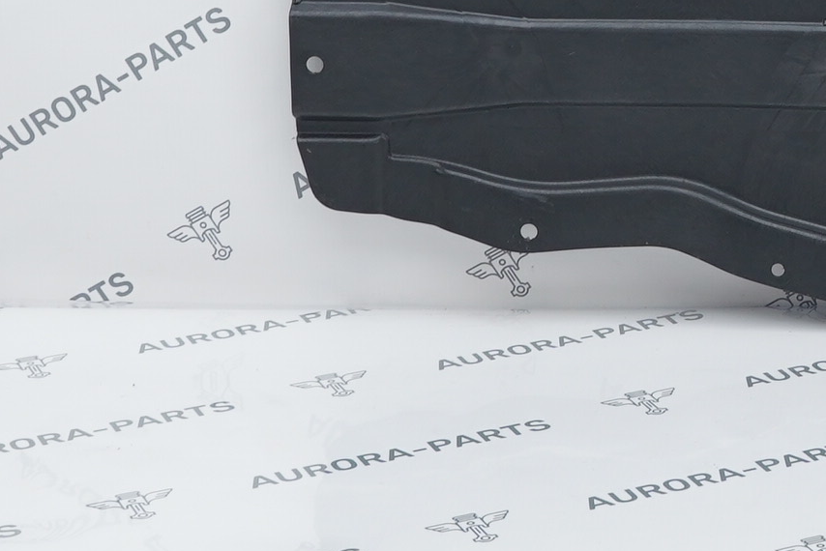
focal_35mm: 129
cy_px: -156
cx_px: 1112
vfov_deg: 10.4
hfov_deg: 15.1
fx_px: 2961
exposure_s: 1/160
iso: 500
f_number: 6.3
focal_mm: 28
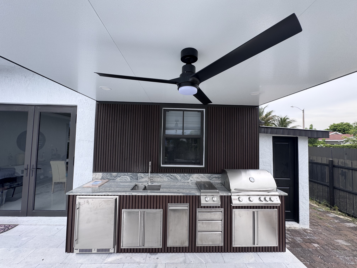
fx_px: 144
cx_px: 178
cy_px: 134
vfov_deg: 85.7
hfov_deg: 102.1
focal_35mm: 14
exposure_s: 1/295
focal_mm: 2.22
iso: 40
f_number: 2.2
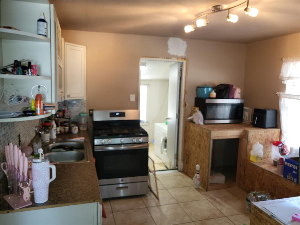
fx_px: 225
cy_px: 112
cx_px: 150
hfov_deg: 67.3
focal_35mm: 26
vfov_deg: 53.1
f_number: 1.8
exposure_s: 1/30
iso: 100
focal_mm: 4.25
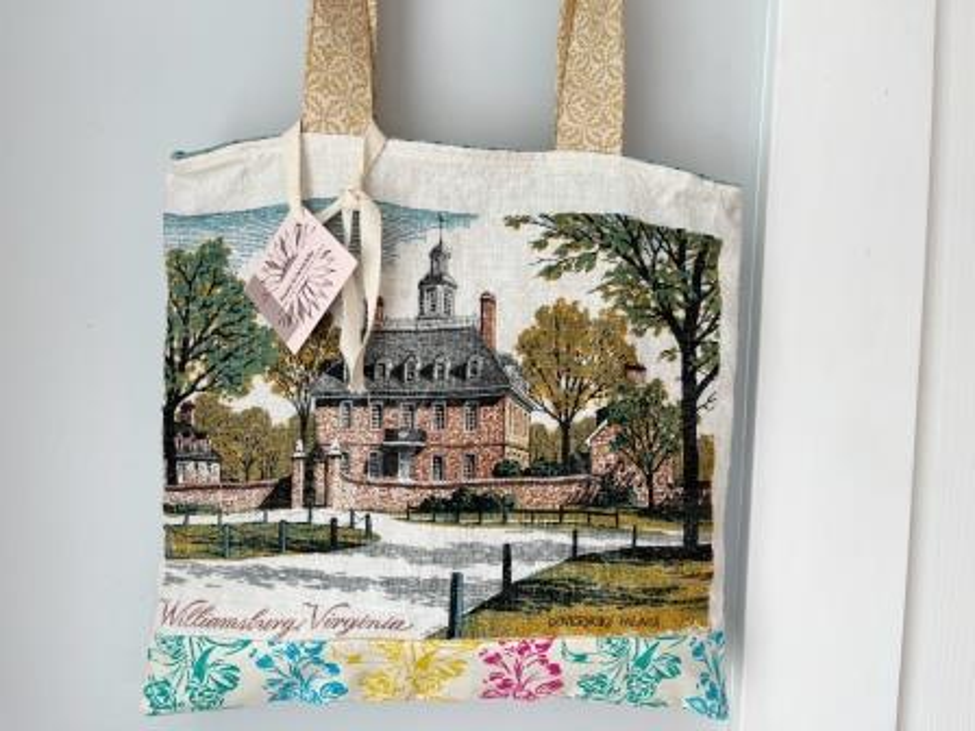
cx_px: 488
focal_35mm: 26
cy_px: 366
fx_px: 732
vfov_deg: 53.1
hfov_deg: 67.3
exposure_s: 1/120
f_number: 1.6
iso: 50
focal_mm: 5.1
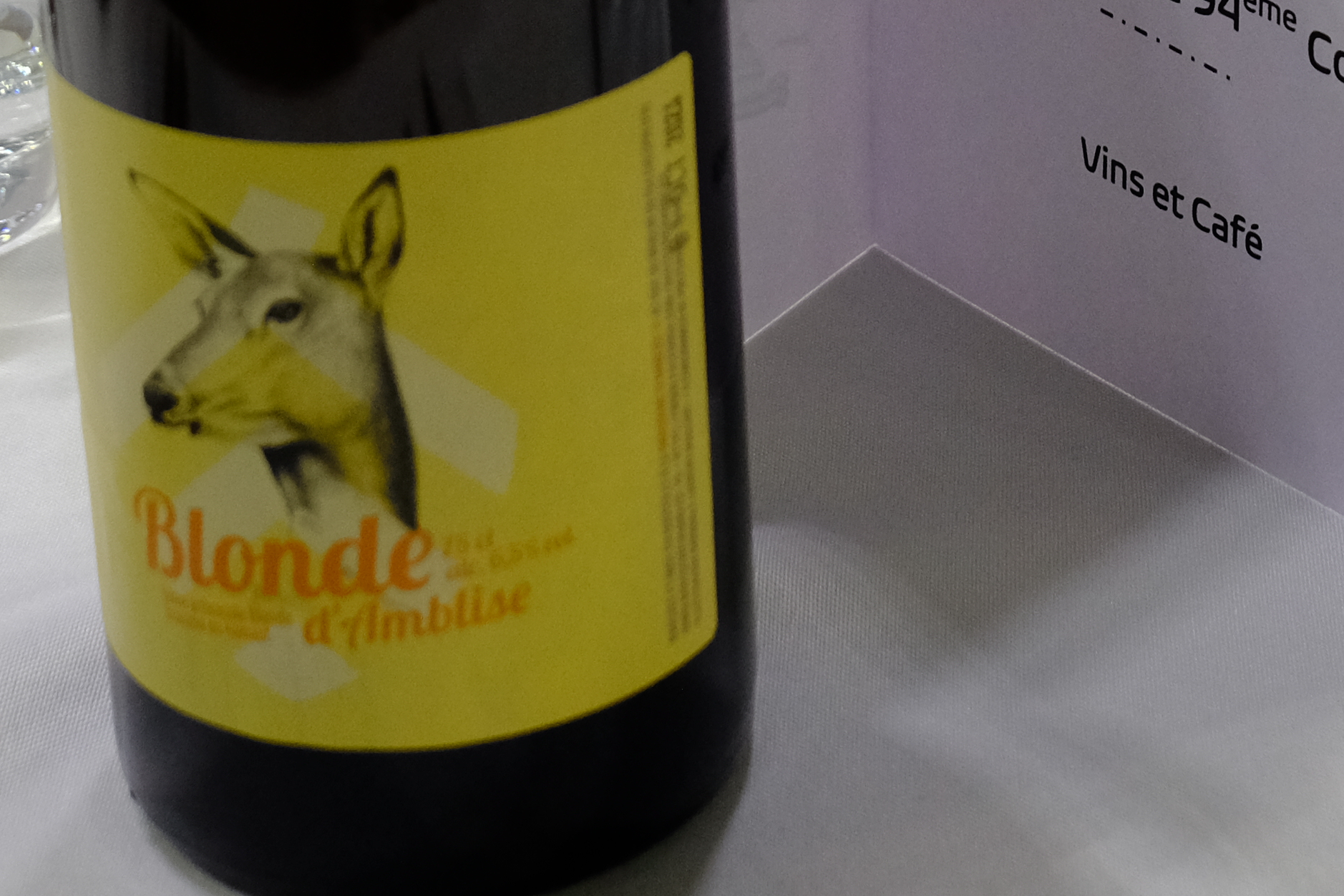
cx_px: 912
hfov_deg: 17.7
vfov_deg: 11.6
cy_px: -321
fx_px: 4293
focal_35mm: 115
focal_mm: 24.3
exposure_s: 1/320
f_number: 4
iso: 1600
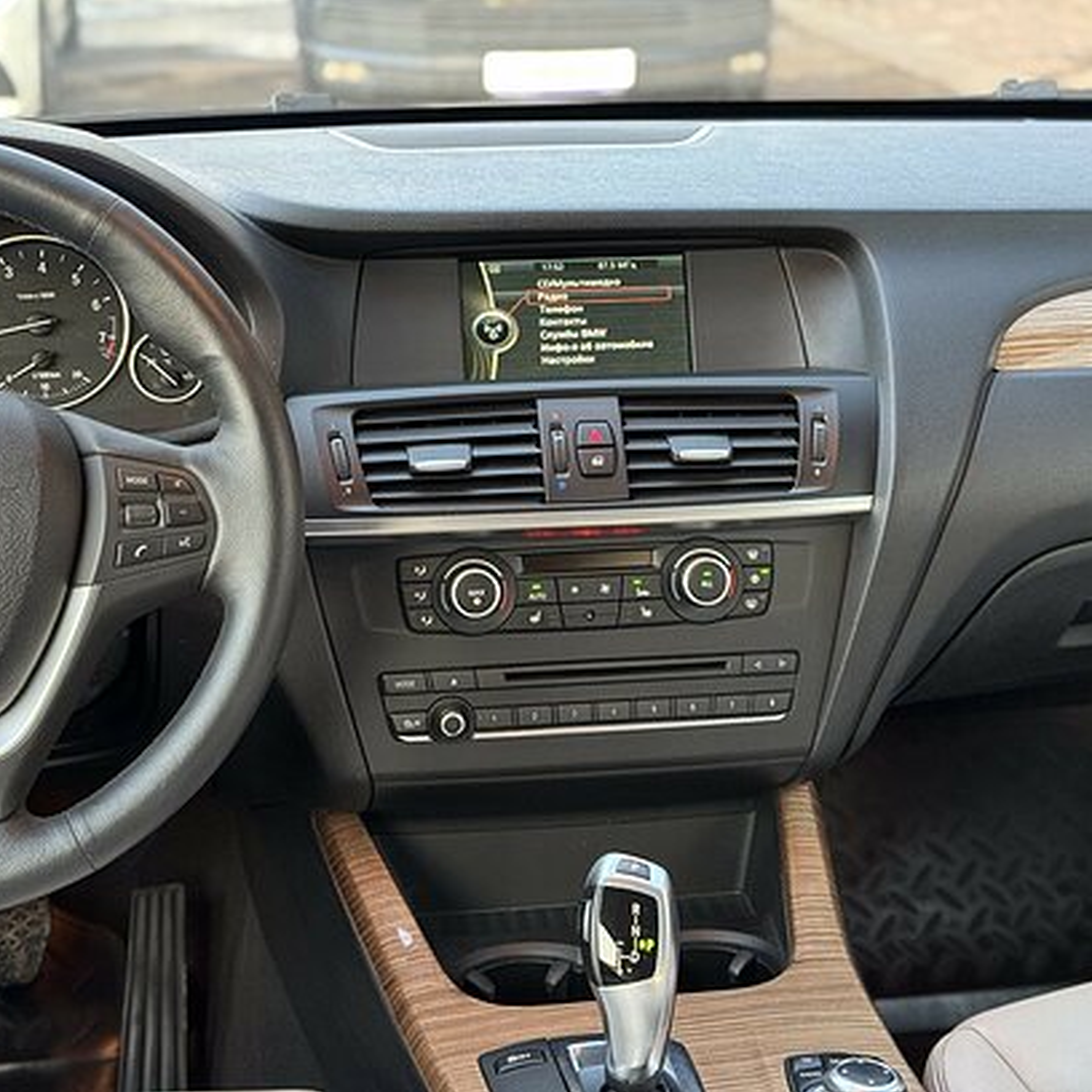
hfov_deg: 30.0
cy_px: 546
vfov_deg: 30.0
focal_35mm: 57
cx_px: 570
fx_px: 2034
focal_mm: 6.76
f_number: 1.78
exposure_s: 1/40
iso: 400
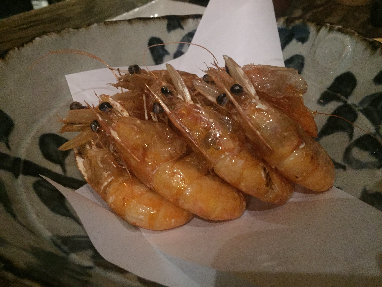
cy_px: 144
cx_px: 191
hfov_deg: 61.7
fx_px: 320
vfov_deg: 48.2
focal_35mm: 29
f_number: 2.2
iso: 400
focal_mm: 4.15
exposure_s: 1/15
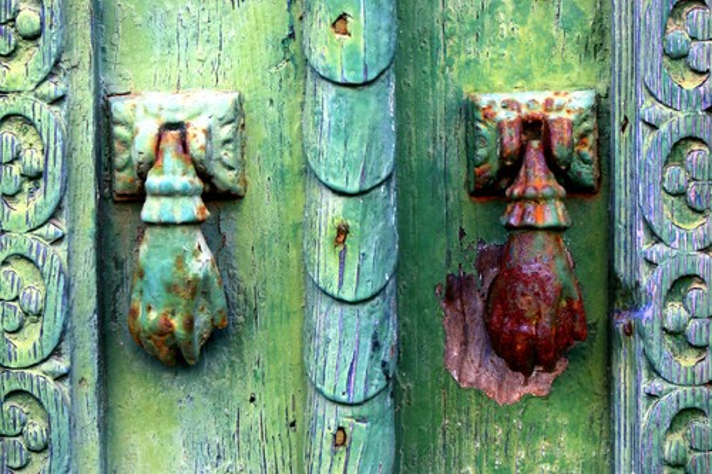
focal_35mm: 82
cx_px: 356
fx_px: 1631
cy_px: 237
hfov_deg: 24.6
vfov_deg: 16.5
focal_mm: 55
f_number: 5.6
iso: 400
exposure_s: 1/80
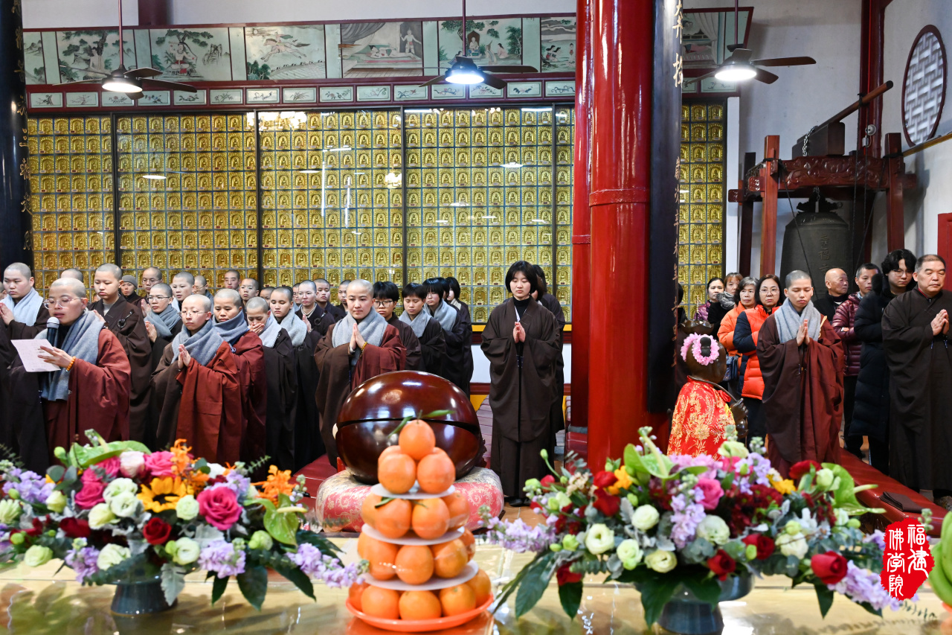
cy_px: 318
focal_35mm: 32
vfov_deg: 41.1
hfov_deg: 58.7
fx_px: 846
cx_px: 476
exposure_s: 1/60
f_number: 4
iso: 4000
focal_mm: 32
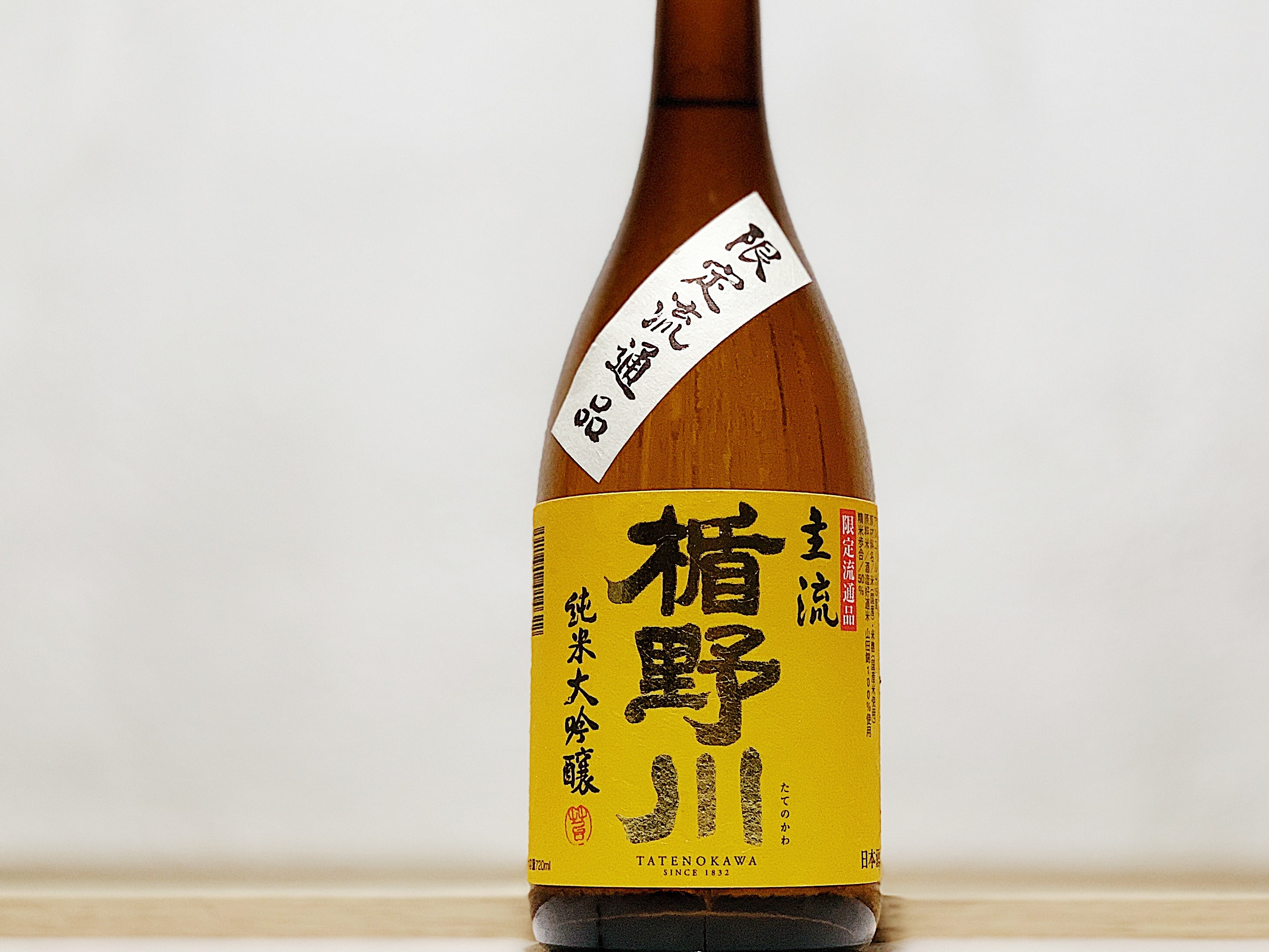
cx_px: 707
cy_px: 359
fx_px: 2639
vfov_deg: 20.4
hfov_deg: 27.0
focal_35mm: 72
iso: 100
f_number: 2.4
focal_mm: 6
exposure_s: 1/50
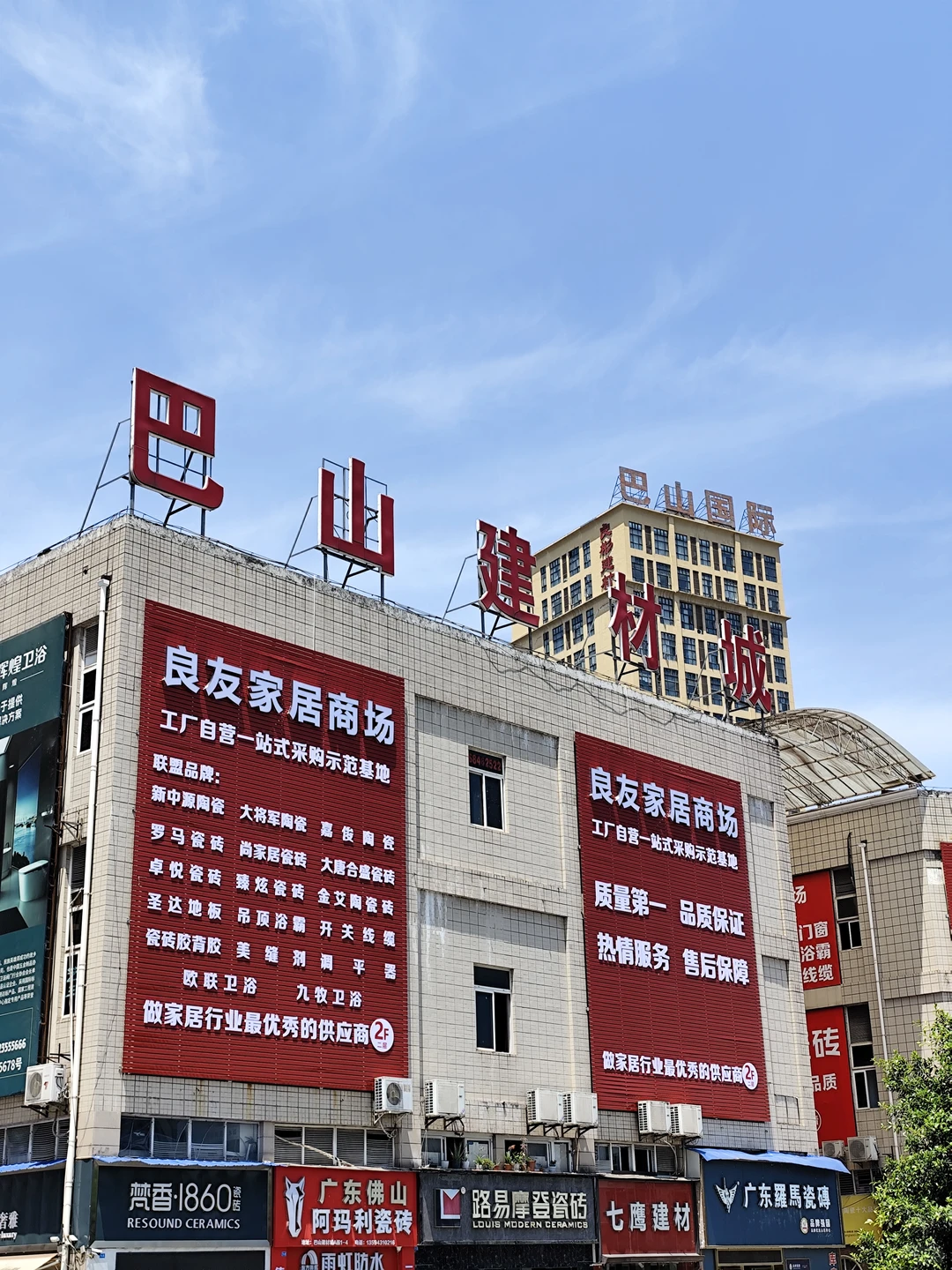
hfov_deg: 31.5
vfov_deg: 41.2
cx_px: 476
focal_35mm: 46
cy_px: 635
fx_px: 1687
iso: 50
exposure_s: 1/612
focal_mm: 6.19
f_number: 1.65
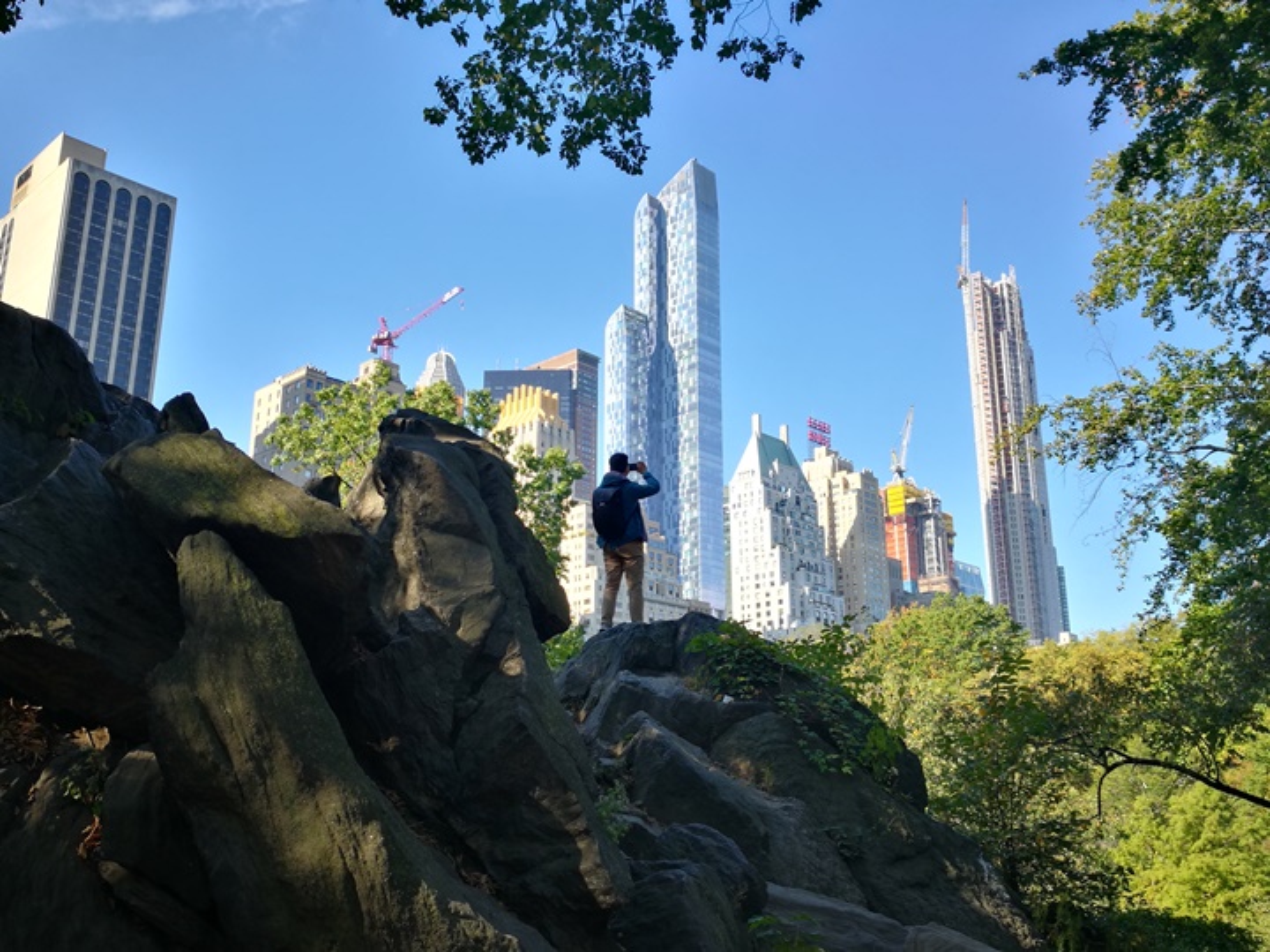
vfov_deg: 45.4
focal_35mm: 31
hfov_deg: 58.4
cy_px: 476
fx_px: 1137
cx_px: 635
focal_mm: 4.5
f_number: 2.2
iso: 50
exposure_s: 1/435
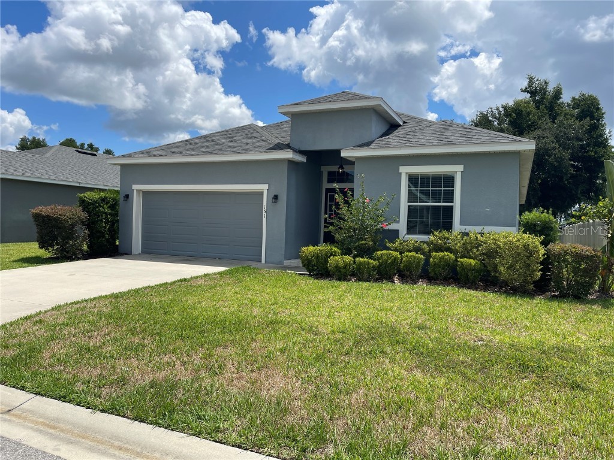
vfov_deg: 53.1
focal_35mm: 26
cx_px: 307
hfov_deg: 67.3
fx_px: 461
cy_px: 230
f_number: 1.6
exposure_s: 1/4525
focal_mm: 5.1
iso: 32
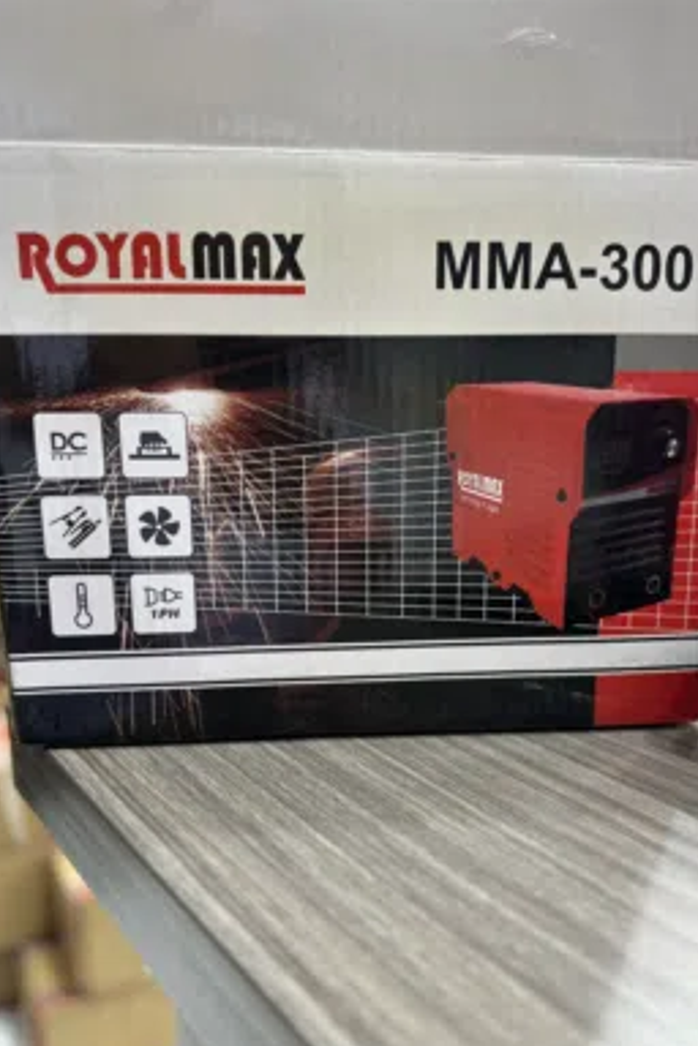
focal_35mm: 26
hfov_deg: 49.6
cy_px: 539
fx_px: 756
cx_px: 354
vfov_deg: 69.4
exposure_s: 1/50
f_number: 1.78
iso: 125
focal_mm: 6.86
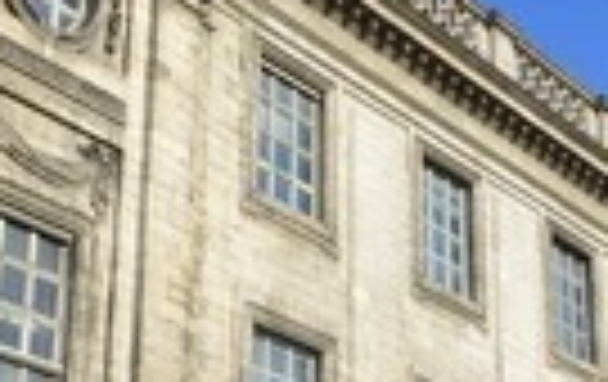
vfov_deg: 13.4
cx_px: 360
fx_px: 1627
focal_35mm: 98
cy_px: 274
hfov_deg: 21.1
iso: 200
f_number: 16
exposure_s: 1/160
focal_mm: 31
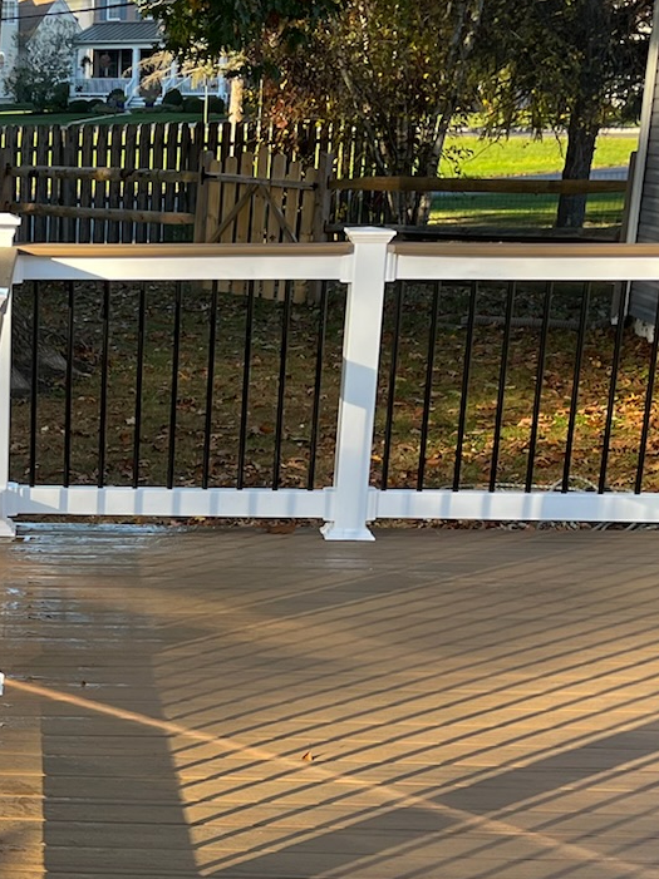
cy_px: 729
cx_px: -107
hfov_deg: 18.5
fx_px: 1931
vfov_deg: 25.2
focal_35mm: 76
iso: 50
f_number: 1.6
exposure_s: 1/388
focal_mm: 5.1
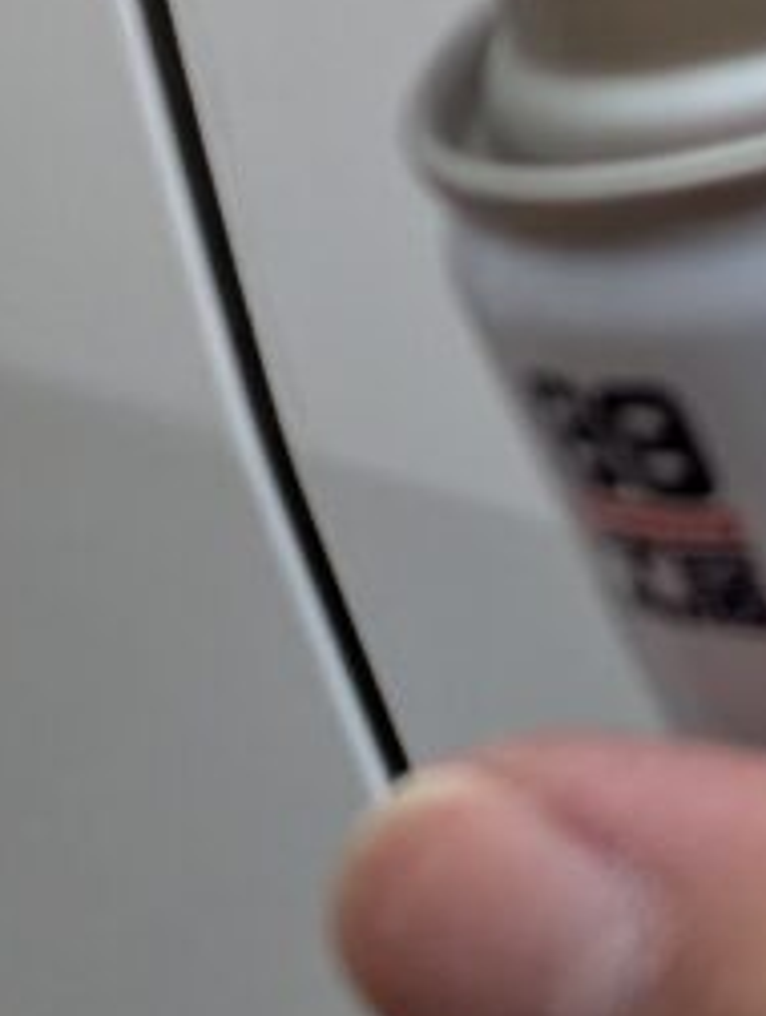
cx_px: -619
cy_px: -415
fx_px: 5734
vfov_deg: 9.9
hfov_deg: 7.4
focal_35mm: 195
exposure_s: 1/172
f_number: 1.85
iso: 84
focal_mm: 6.81
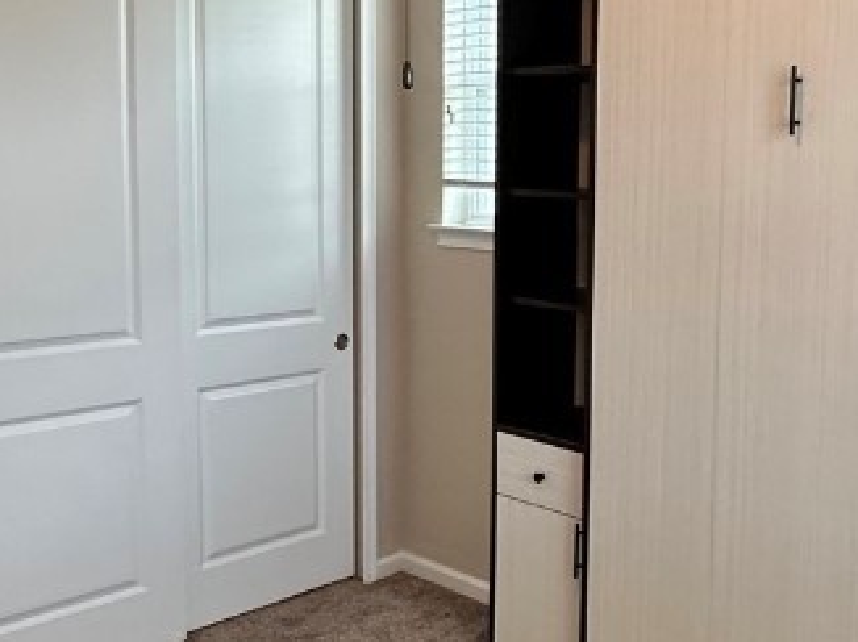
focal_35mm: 44
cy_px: 268
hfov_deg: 42.3
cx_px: 584
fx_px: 1090
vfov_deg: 32.8
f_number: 2.2
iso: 250
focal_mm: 2.22
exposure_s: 1/120
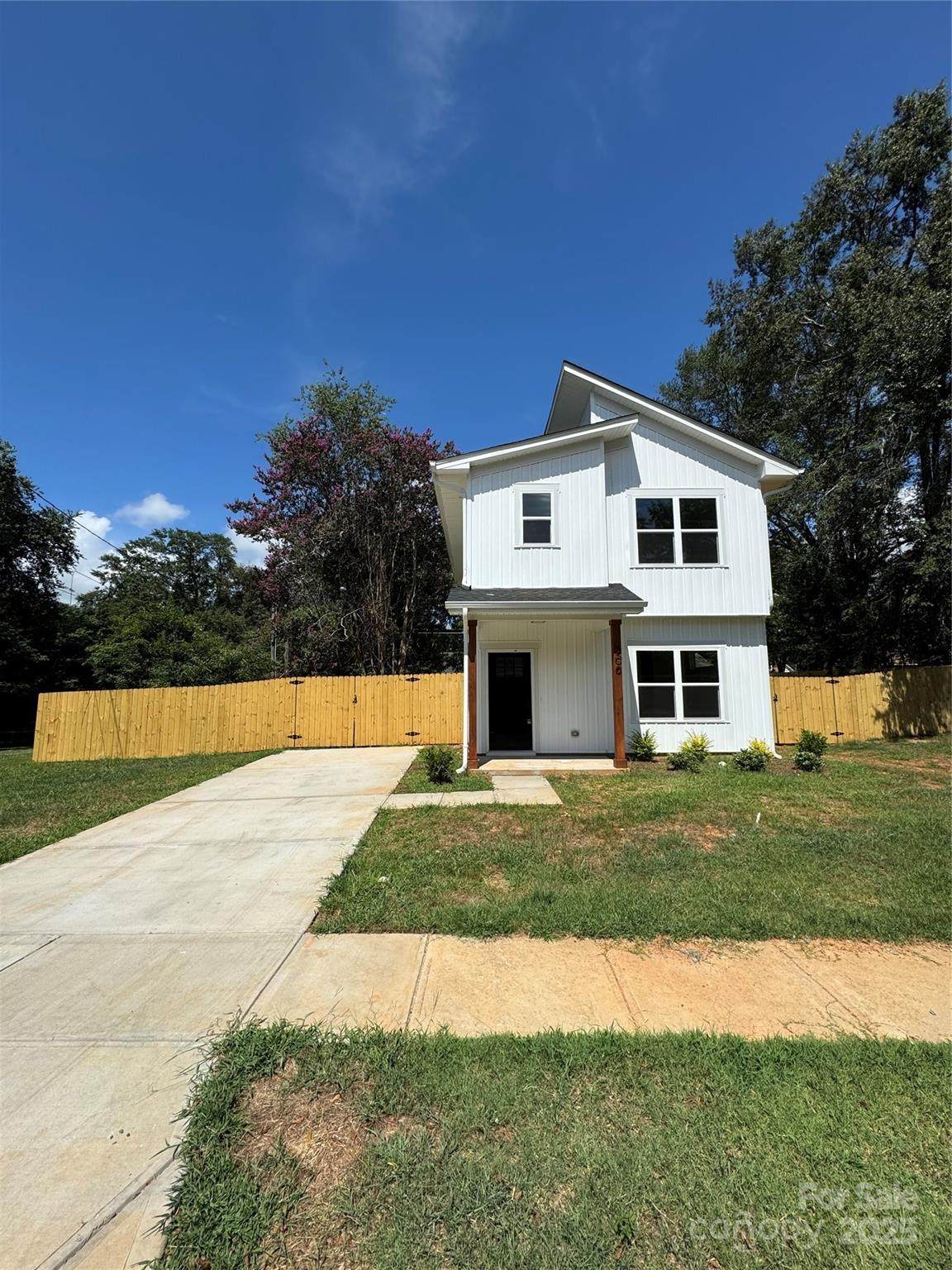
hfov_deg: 85.7
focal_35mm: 14
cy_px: 635
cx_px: 476
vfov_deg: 102.1
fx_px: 513
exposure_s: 1/2770
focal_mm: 2.22
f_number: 2.2
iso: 50
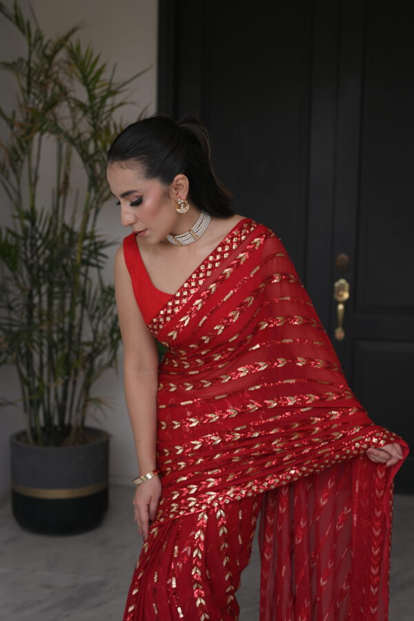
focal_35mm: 50
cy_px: 310
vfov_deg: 39.6
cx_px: 207
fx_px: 862
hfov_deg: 27.0
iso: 160
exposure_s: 1/320
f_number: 3.5
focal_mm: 50
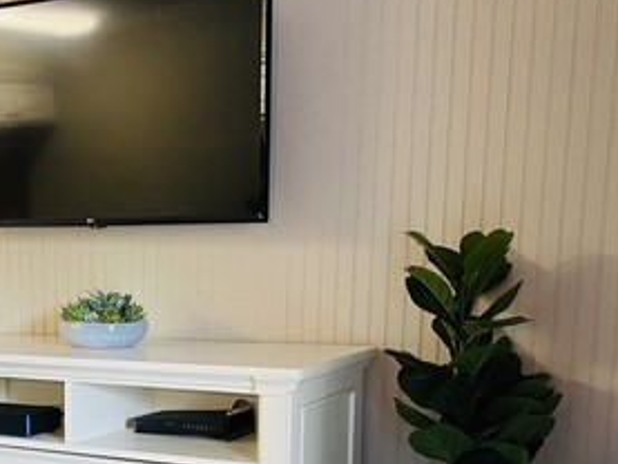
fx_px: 1072
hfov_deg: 30.6
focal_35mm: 60
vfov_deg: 23.4
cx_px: 54
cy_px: 468
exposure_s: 1/60
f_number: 1.8
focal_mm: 4.25
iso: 160
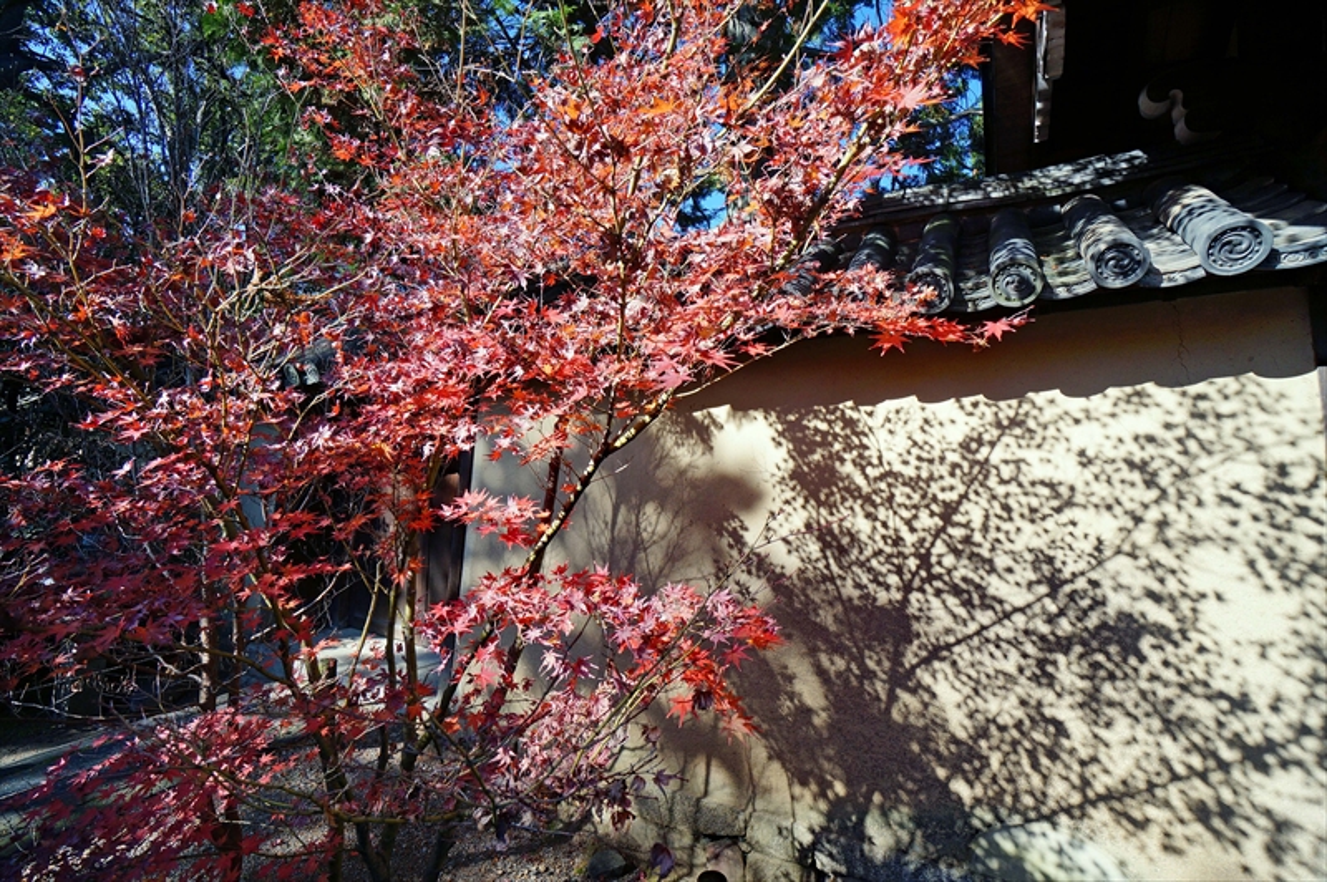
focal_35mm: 15
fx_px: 552
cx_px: 664
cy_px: 441
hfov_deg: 100.4
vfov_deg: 77.2
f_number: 8
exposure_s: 1/125
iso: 100
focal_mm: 10
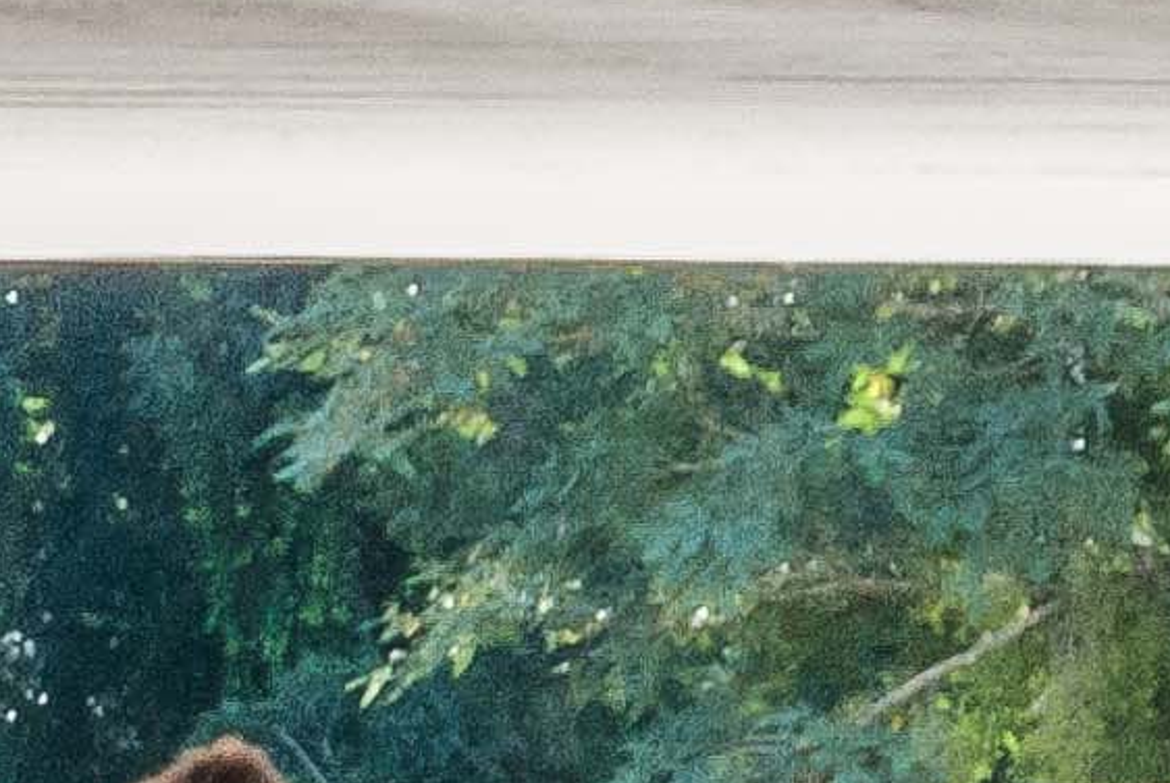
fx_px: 18809
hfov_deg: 3.5
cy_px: 706
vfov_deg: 2.4
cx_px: 3452
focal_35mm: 578
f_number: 22
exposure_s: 1/6
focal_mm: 56
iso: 500
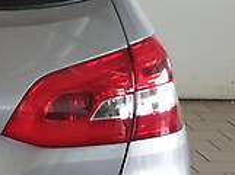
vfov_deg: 5.7
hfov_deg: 7.4
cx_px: -244
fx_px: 1754
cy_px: 86
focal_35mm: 259
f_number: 2.4
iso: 200
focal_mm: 6
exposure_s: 1/33
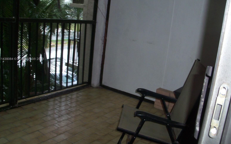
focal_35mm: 38
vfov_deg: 33.5
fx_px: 239
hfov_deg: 51.5
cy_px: 59
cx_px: 115
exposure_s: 1/30
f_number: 3
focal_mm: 6.3
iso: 100
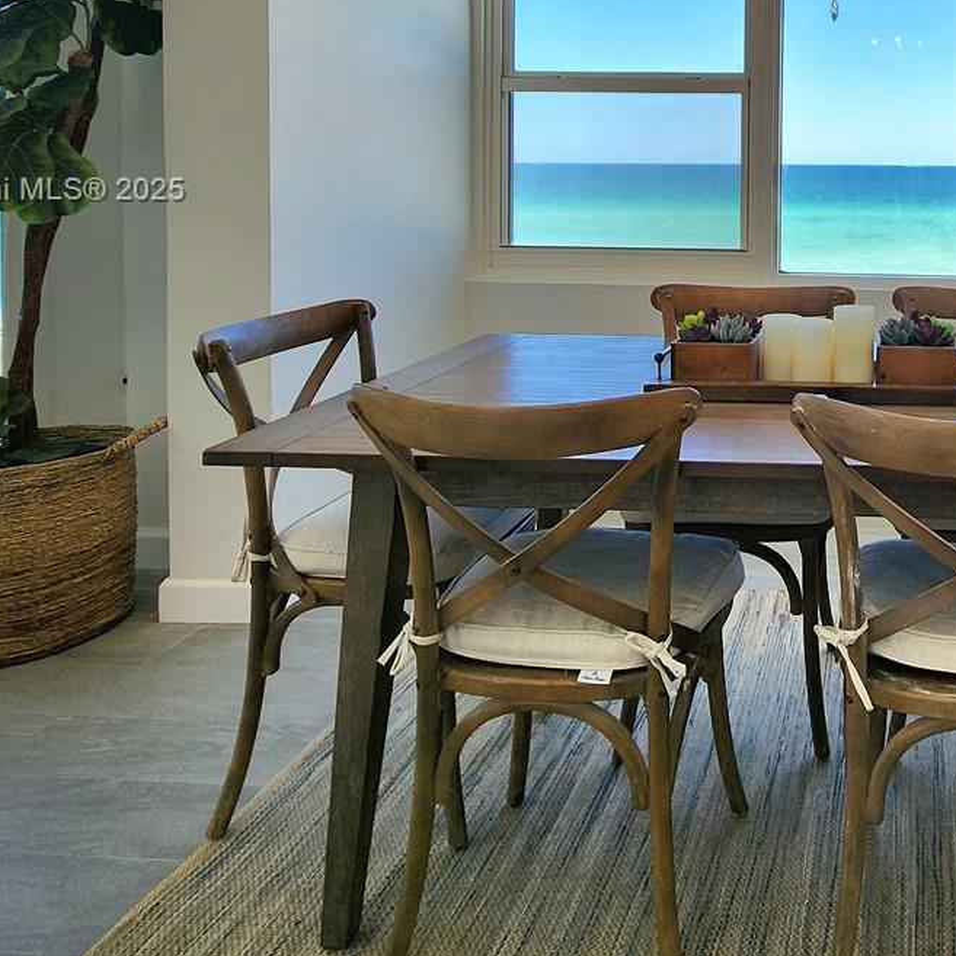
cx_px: 883
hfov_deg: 50.0
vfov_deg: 53.5
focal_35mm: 28
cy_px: 192
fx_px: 875
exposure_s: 1/179
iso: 50
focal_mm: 2.2
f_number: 2.2
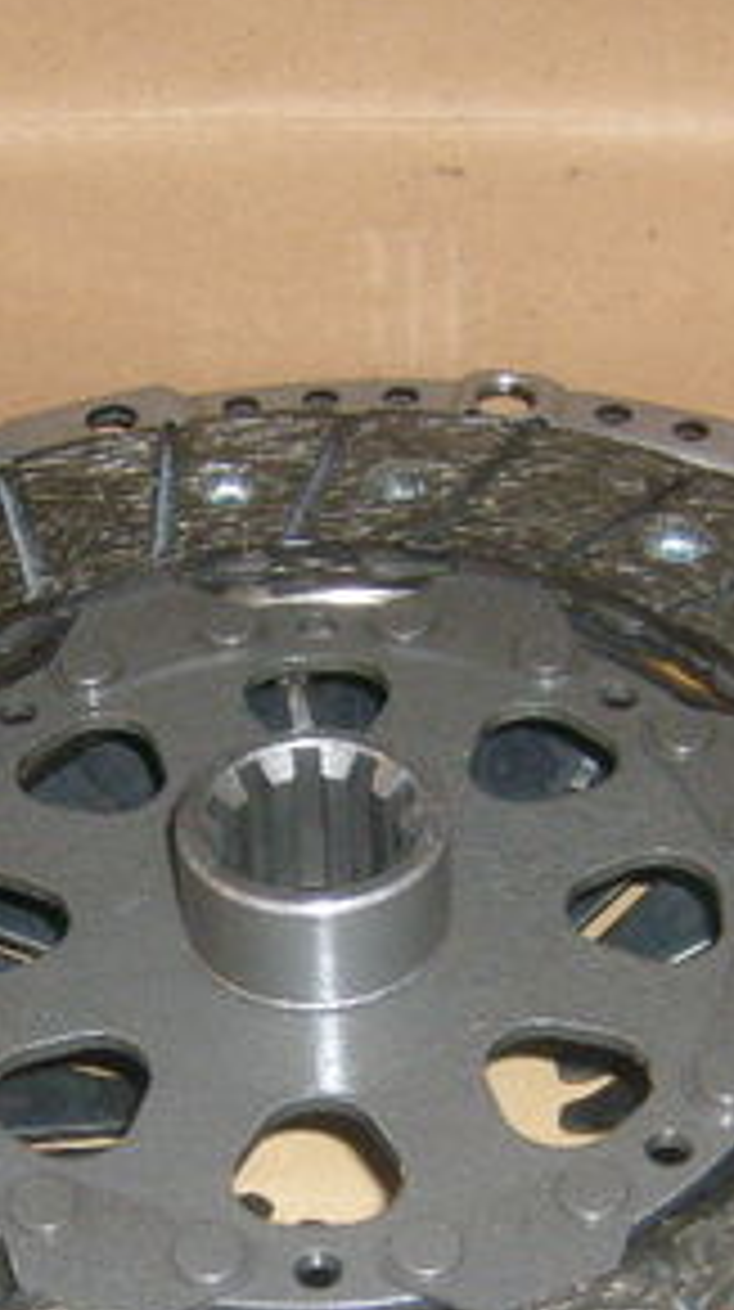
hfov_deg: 14.3
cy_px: 972
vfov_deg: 25.1
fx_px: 2916
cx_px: 356
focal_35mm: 84
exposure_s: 1/45
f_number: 2.8
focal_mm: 5.8
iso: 100
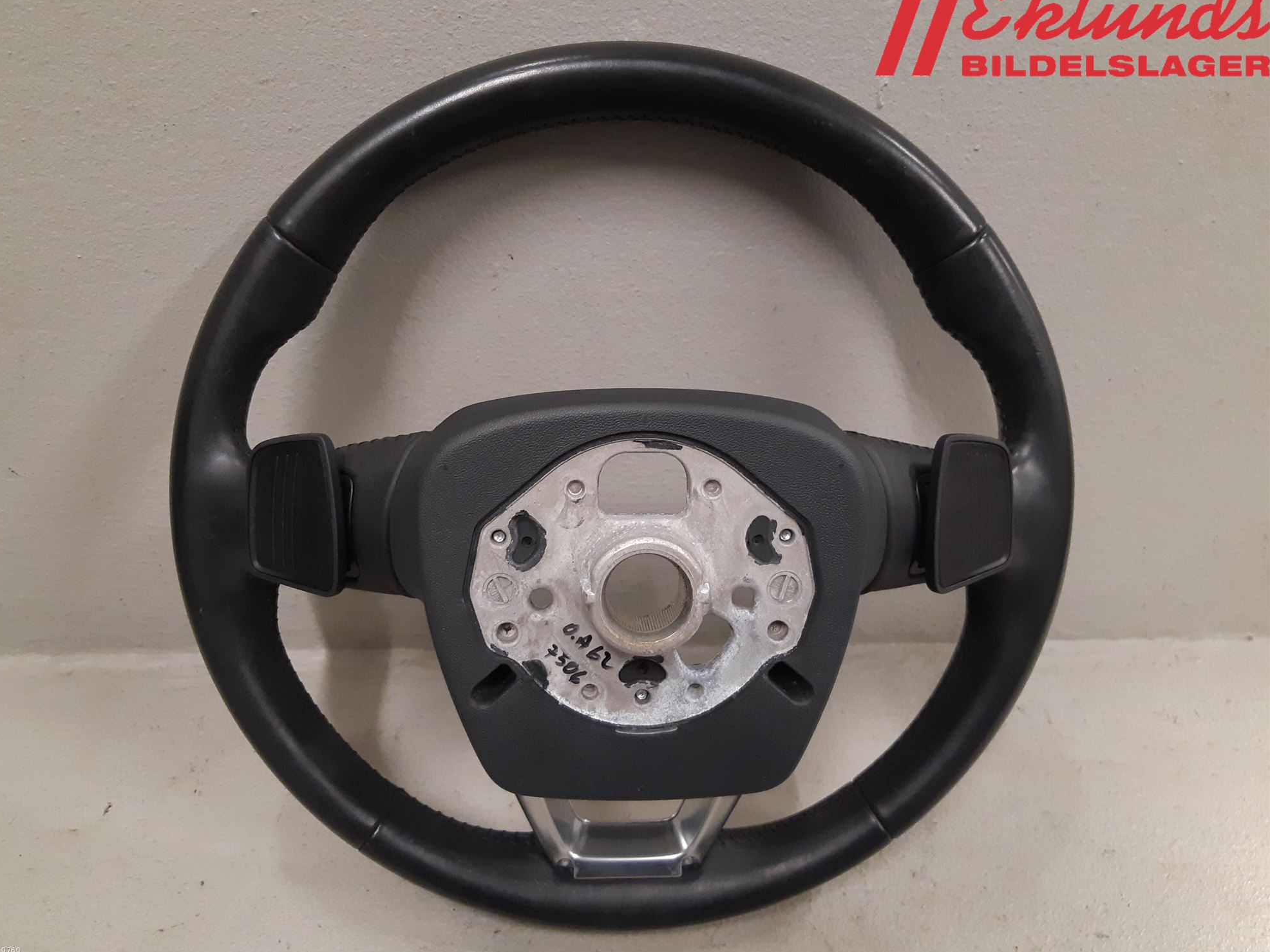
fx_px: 991
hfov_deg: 65.3
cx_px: 611
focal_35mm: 27
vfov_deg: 51.3
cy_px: 462
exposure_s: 1/50
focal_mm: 3.93
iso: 250
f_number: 1.7
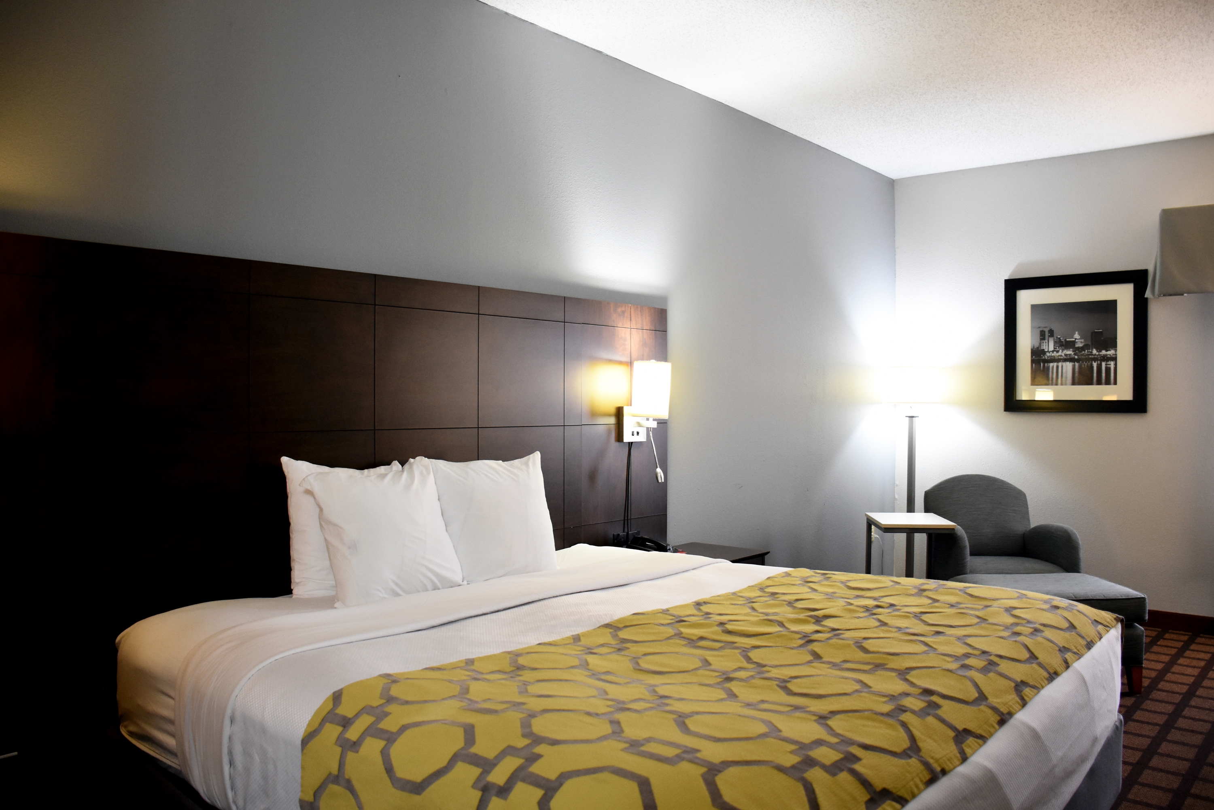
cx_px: 607
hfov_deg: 67.4
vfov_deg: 47.9
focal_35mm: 27
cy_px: 405
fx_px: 910
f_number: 3.5
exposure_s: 1/30
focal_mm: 18
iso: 1600
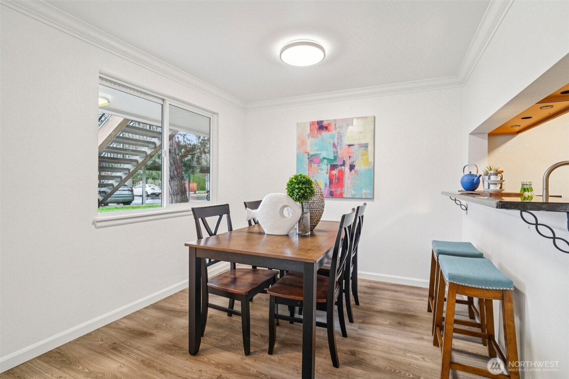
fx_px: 253
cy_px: 190
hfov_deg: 96.7
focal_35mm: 16
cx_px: 284
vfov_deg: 73.7
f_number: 8
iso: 1600
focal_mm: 16
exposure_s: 1/15
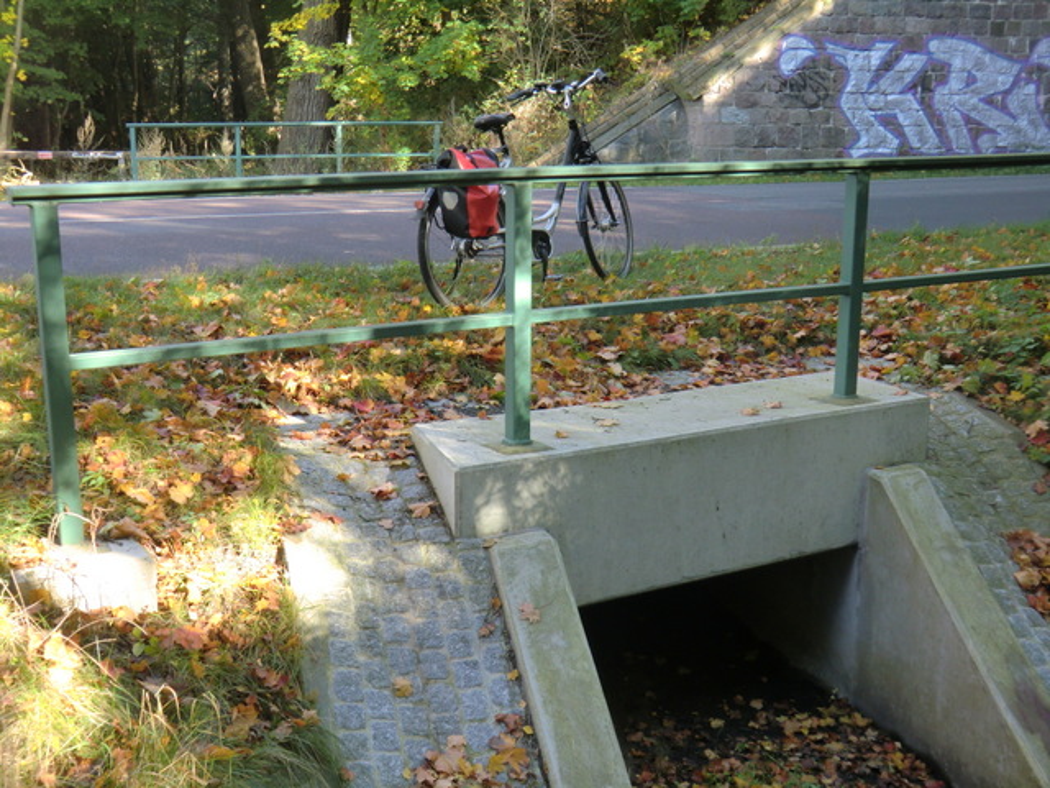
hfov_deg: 46.8
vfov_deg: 36.0
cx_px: 525
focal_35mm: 40
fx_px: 1213
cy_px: 394
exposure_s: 1/60
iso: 125
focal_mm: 7.1
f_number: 3.8
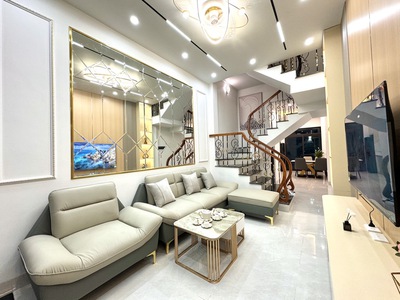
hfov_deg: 102.1
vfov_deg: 85.7
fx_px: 162
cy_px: 150
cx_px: 200
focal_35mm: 14
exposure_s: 1/100
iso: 125
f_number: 2.2
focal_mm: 2.22
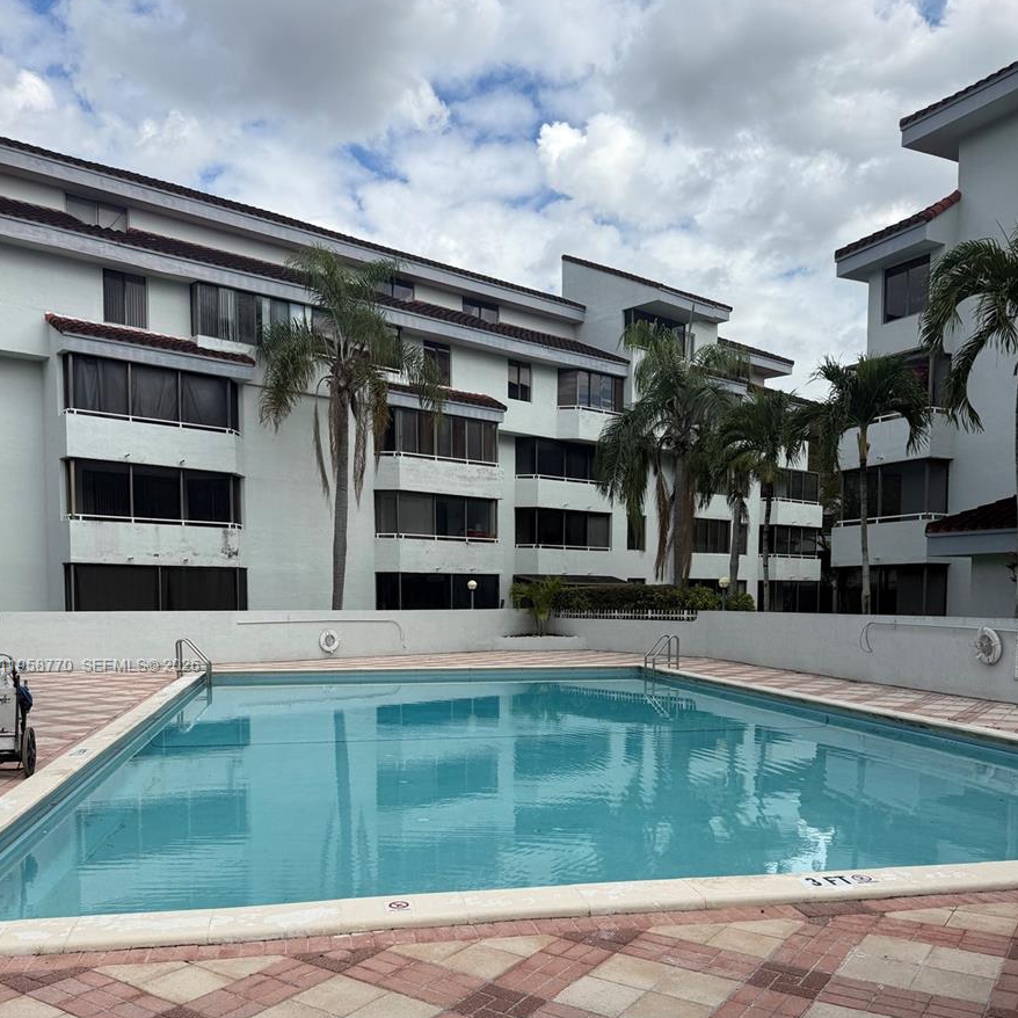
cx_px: 507
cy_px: 667
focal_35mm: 29
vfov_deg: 54.6
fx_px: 965
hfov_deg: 55.6
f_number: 1.78
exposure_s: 1/4405
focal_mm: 6.76
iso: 80
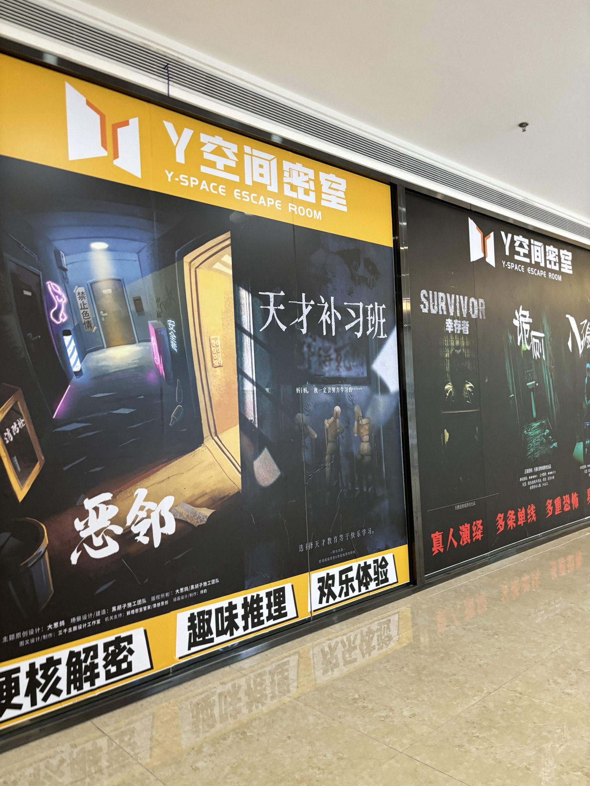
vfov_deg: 67.3
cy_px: 393
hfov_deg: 53.1
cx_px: 295
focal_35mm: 26
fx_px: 590
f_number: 1.6
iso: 200
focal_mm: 5.96
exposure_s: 1/50
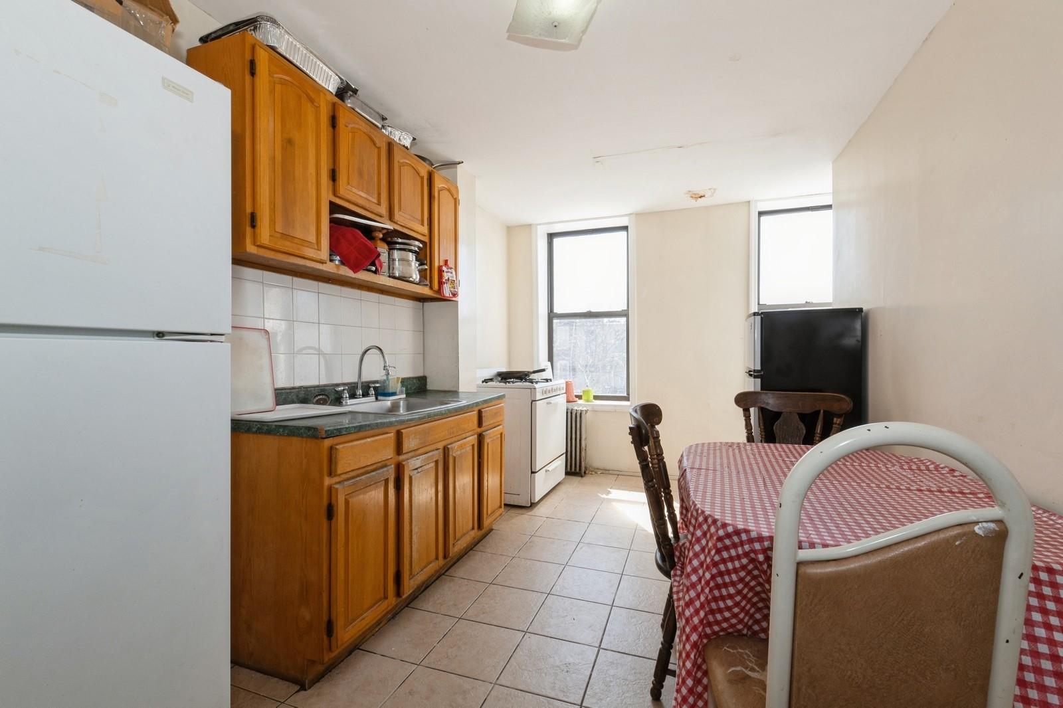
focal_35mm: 15
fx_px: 443
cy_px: 354
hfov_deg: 100.4
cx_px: 532
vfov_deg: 77.3
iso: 640
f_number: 14
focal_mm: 15
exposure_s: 1/60
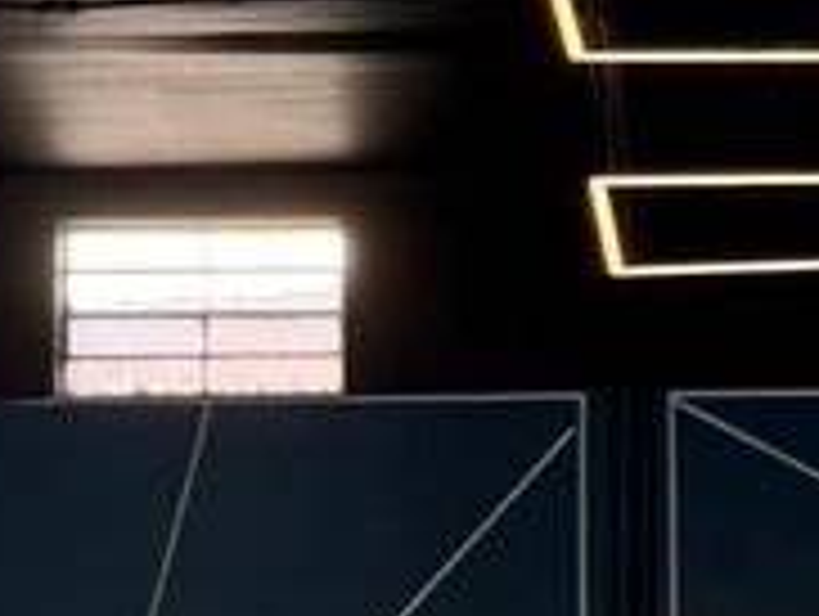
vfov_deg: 11.9
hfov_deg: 15.4
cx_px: 918
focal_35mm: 124
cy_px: 499
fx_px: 2938
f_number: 1.78
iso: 80
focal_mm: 6.76
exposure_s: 1/249
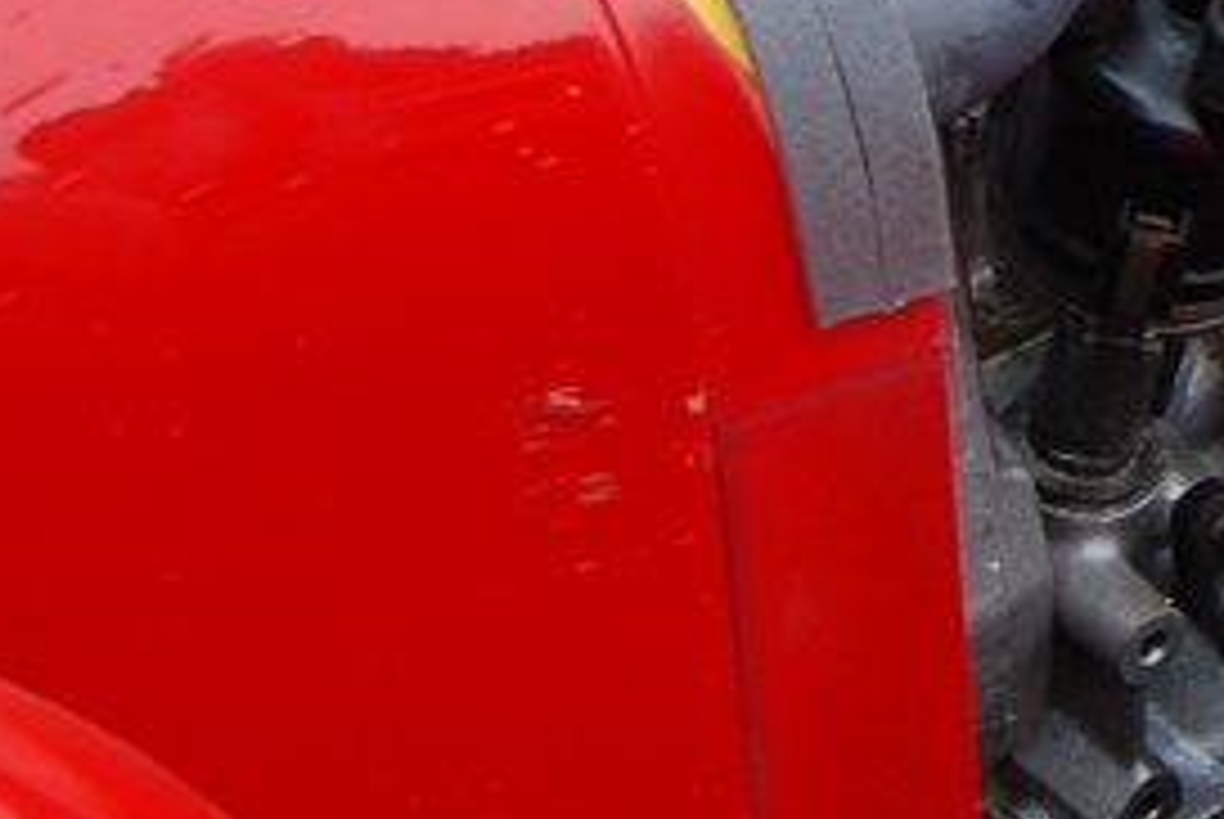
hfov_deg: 11.5
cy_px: -650
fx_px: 5820
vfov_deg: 7.8
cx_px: 1874
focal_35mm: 171
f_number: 4
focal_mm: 20
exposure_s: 1/60
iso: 200
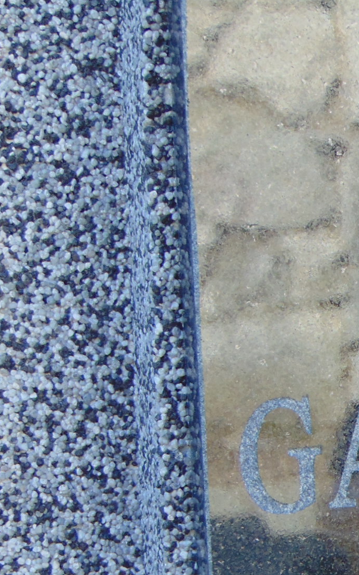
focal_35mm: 125
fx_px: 1957
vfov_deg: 16.5
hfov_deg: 9.9
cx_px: 676
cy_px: 506
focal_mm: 9
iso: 80
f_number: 3.5
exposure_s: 1/100
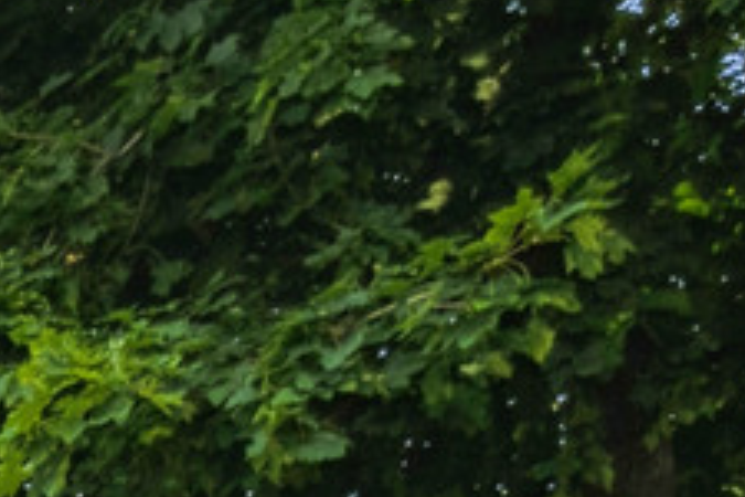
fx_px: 3054
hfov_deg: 9.7
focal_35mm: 148
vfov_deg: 8.0
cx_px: -1665
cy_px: 1504
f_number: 8
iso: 200
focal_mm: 20.5
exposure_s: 1/500
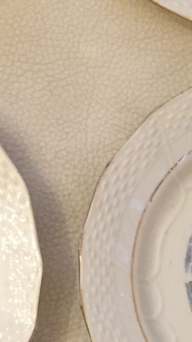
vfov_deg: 15.8
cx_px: 47
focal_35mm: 134
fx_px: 1213
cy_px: 311
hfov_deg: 9.0
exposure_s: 1/33
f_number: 2.2
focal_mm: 4.15
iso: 160
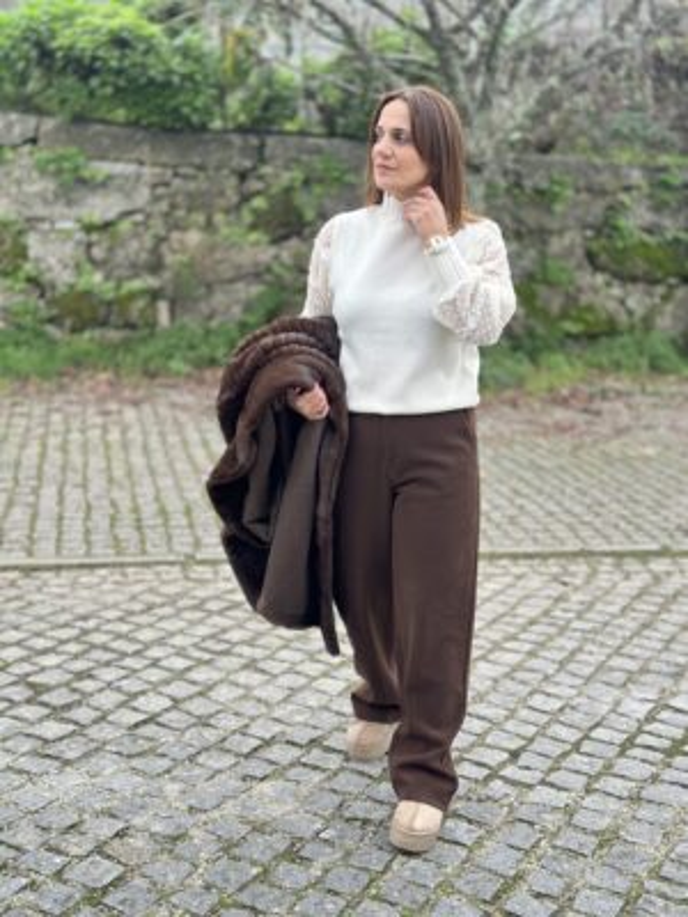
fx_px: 1272
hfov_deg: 30.3
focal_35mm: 48
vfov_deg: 39.7
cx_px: 344
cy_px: 458
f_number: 1.78
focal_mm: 6.86
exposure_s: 1/496
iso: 80
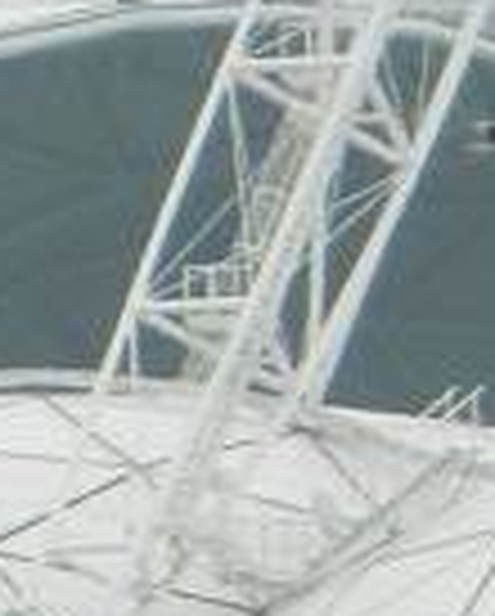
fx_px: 55821
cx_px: -423
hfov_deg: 0.5
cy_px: 1497
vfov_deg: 0.6
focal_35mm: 3055
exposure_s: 1/100
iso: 80
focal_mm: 59.7
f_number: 5.6
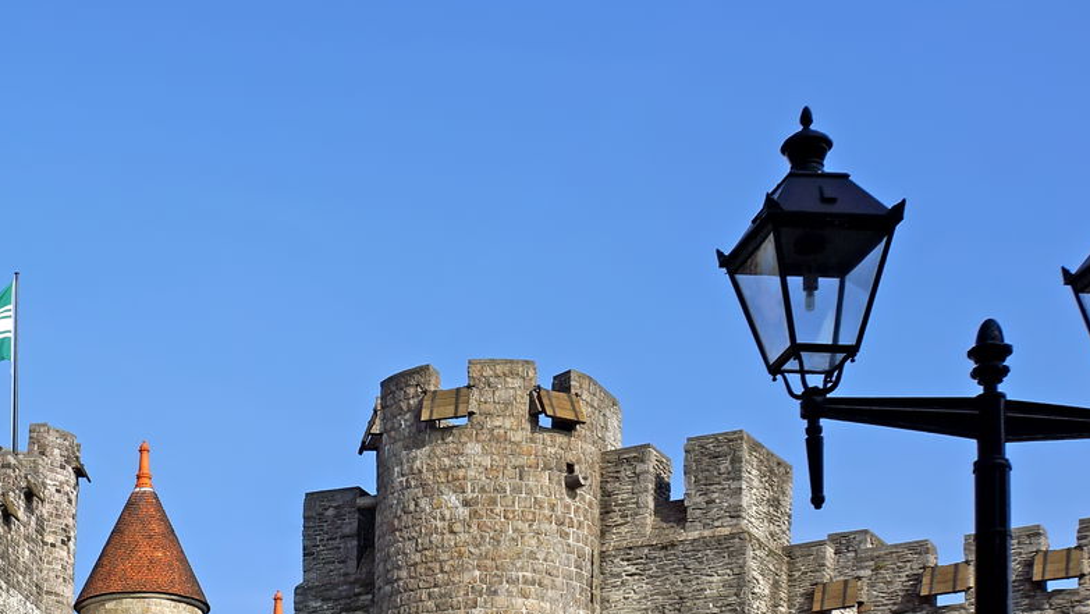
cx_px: 166
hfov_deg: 22.7
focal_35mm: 92
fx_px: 2660
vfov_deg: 13.1
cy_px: 483
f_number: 8
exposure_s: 1/500
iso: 100
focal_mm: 29
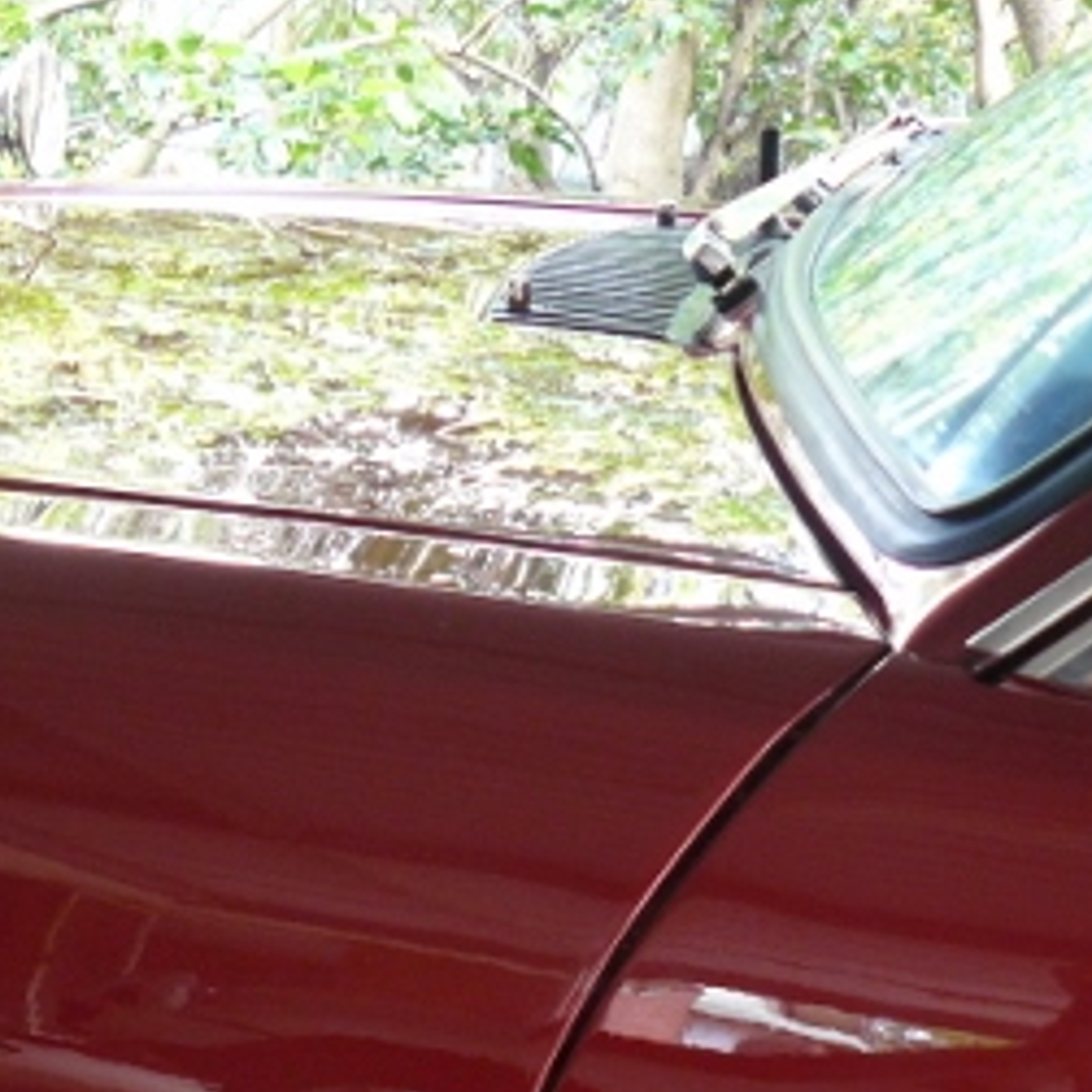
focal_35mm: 81
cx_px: -165
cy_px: 988
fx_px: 2891
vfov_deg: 20.9
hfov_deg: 20.2
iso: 200
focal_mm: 6
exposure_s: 1/15
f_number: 2.8
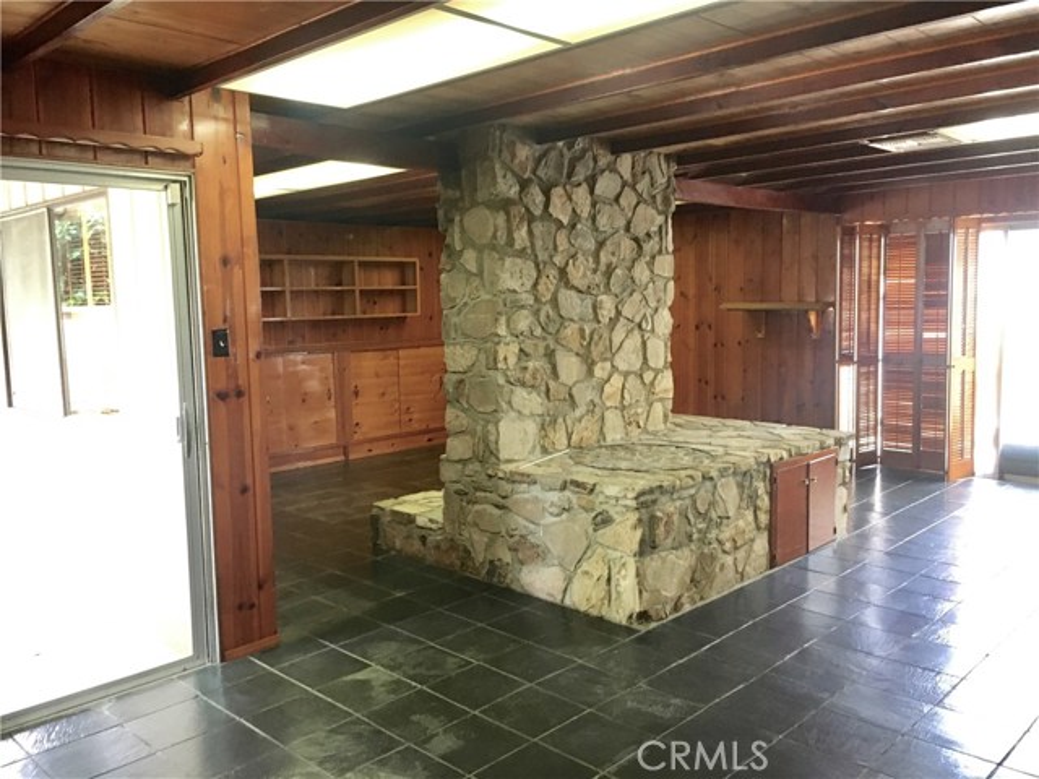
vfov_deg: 48.2
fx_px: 870
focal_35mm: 29
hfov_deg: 61.7
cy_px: 390
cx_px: 520
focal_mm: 4.15
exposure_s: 1/30
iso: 200
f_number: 2.2
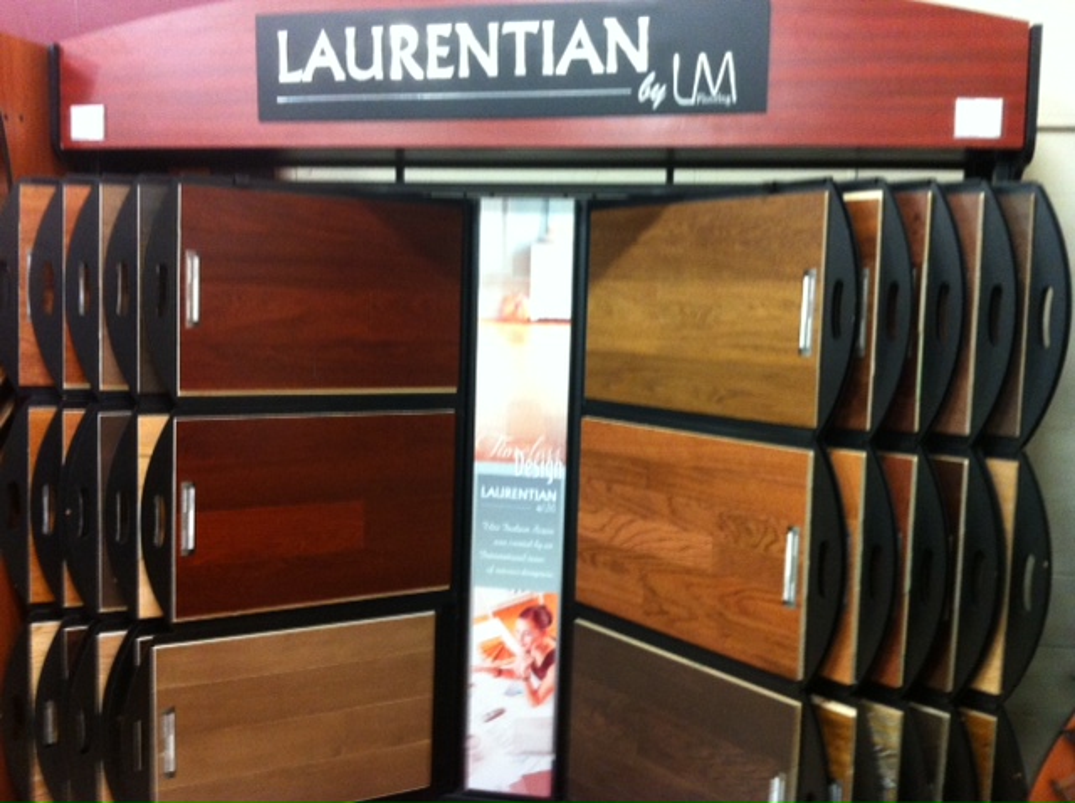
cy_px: 402
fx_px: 1085
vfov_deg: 40.6
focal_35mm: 35
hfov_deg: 52.7
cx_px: 538
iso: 250
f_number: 2.8
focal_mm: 3.85
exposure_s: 1/15
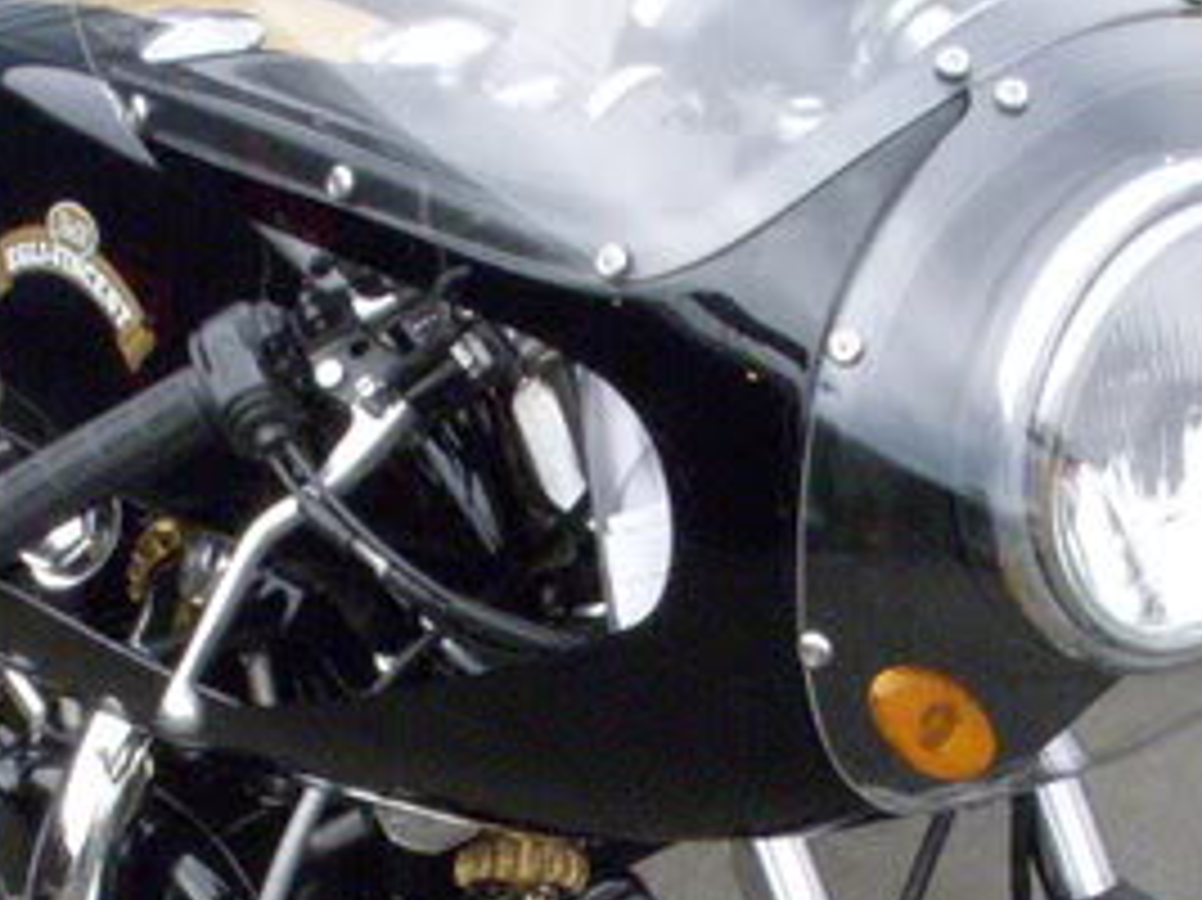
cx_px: 662
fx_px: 3957
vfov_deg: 12.8
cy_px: 945
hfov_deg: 17.3
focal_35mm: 114
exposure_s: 1/1000
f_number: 6.6
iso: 800
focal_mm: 6.3
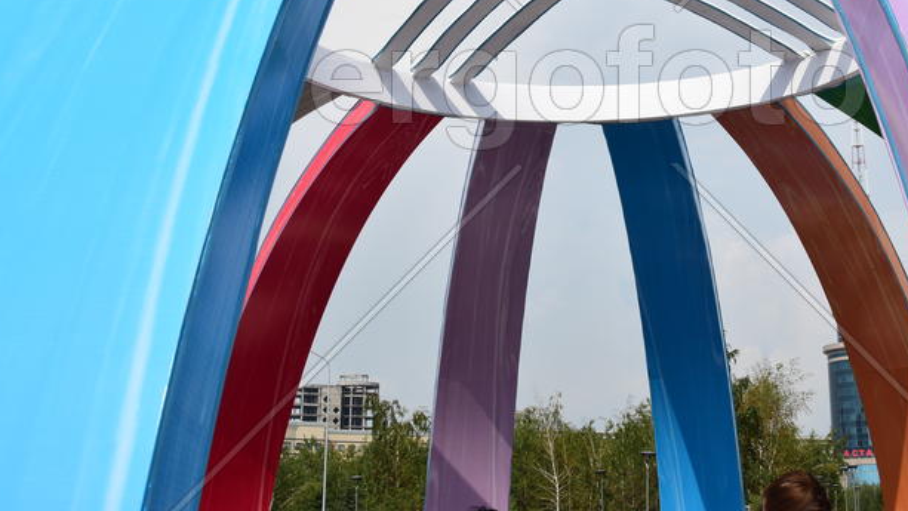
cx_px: 597
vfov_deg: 20.5
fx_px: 1397
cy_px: 87
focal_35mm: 58
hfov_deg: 35.7
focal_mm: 26
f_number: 9
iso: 100
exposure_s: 1/320
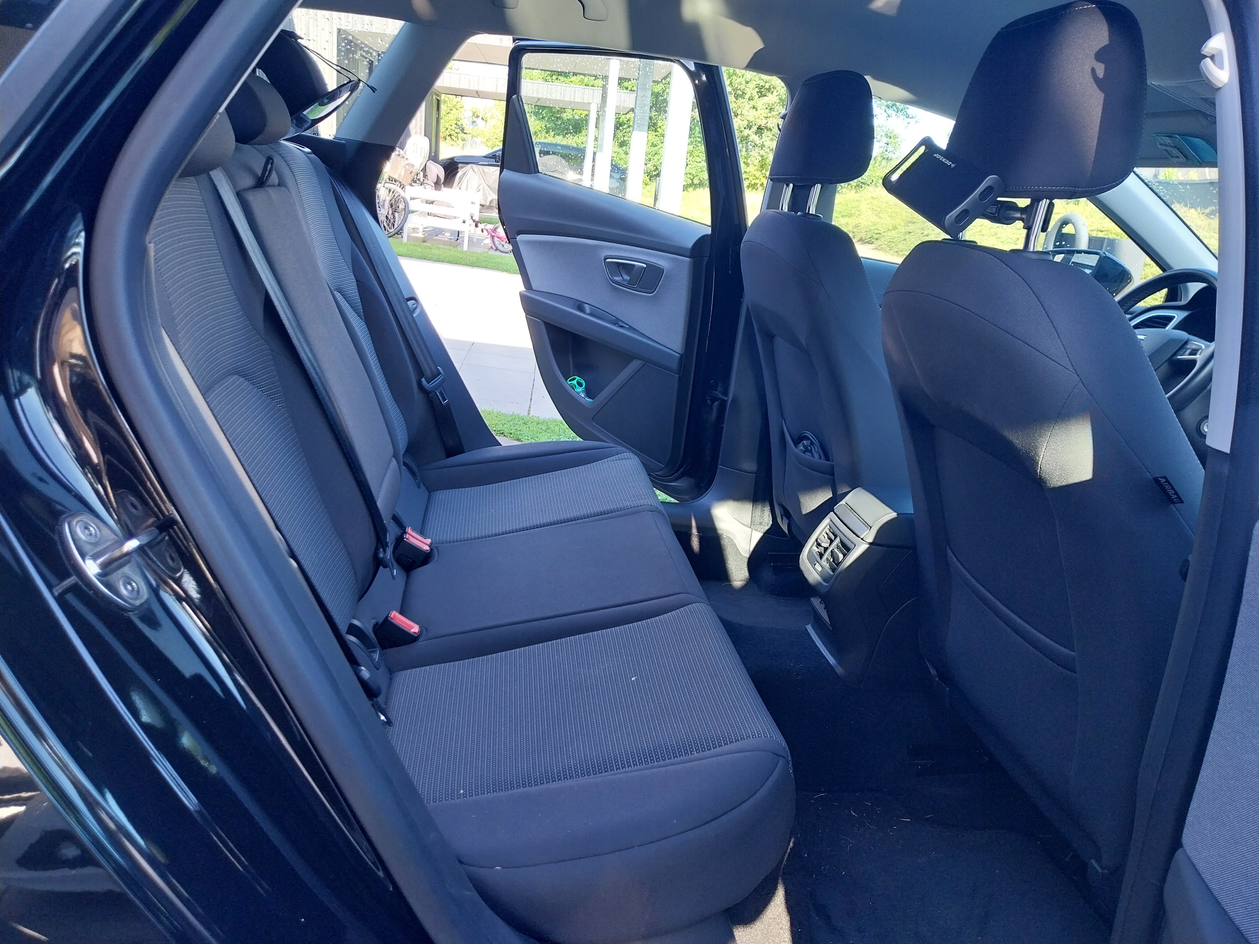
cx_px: 630
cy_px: 472
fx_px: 946
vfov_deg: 53.1
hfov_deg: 67.3
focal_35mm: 26
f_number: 1.8
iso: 50
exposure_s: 1/50
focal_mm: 4
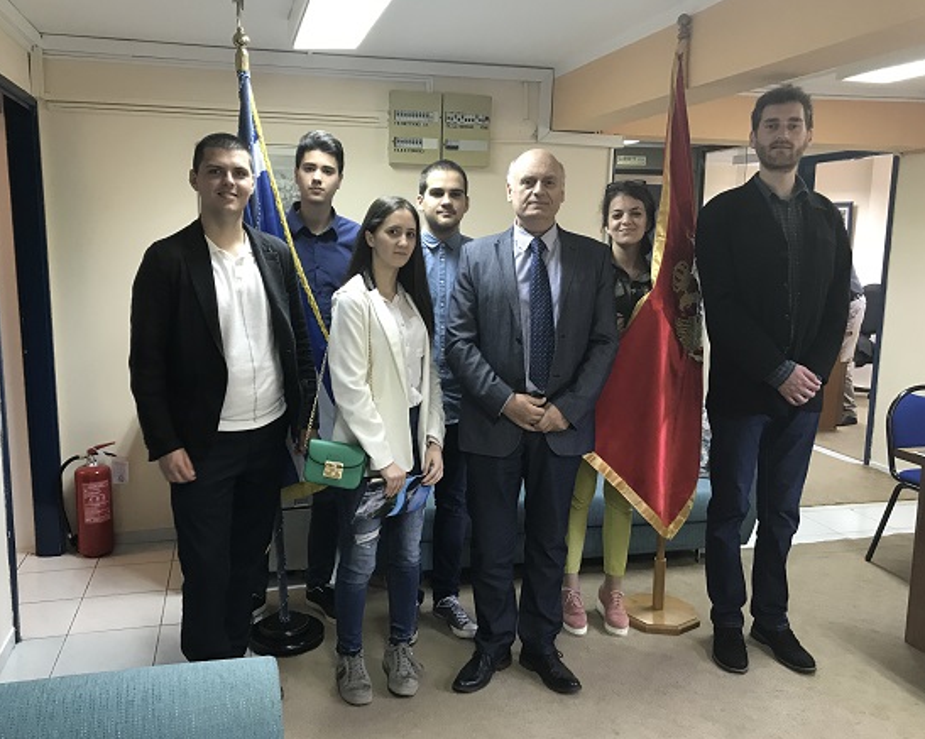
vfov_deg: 48.5
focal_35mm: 30
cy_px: 375
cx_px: 443
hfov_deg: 58.8
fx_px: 821
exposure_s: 1/17
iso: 50
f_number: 1.8
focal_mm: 3.99
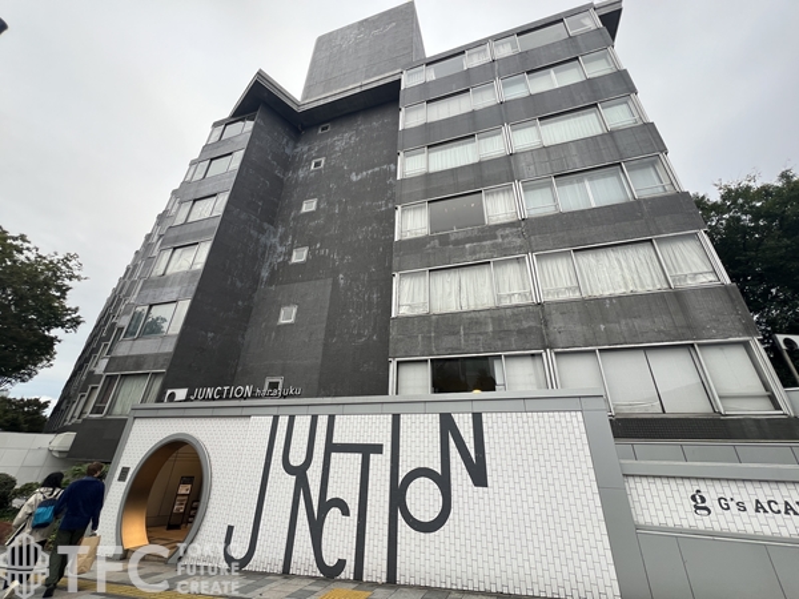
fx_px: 300
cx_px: 400
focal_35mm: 13
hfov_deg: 106.2
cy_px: 300
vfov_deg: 89.9
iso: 32
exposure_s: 1/114
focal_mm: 1.57
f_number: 1.8
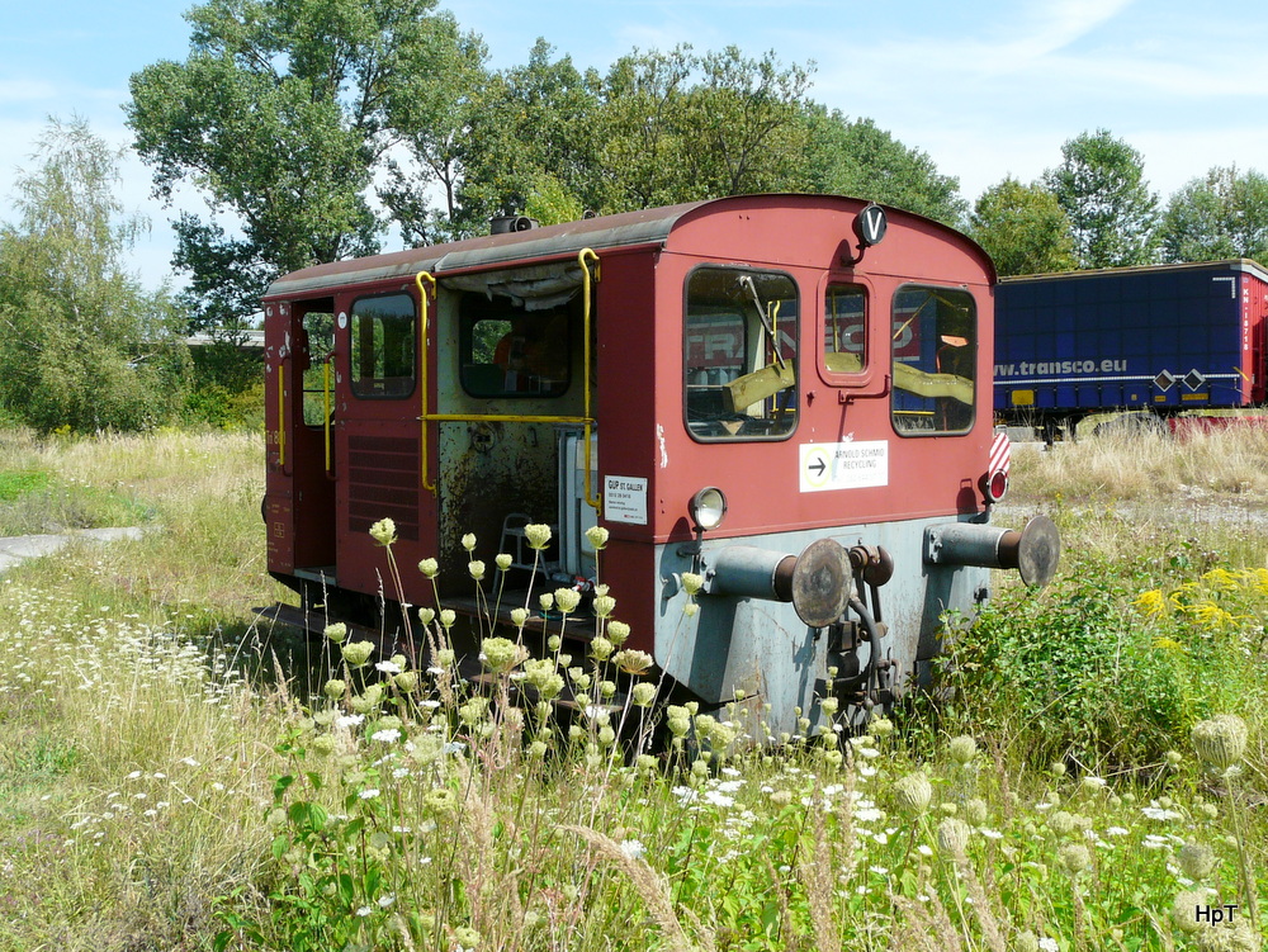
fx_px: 1136
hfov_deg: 58.3
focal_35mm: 31
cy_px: 476
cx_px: 634
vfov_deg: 45.5
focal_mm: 5
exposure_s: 1/250
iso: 100
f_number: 5.6
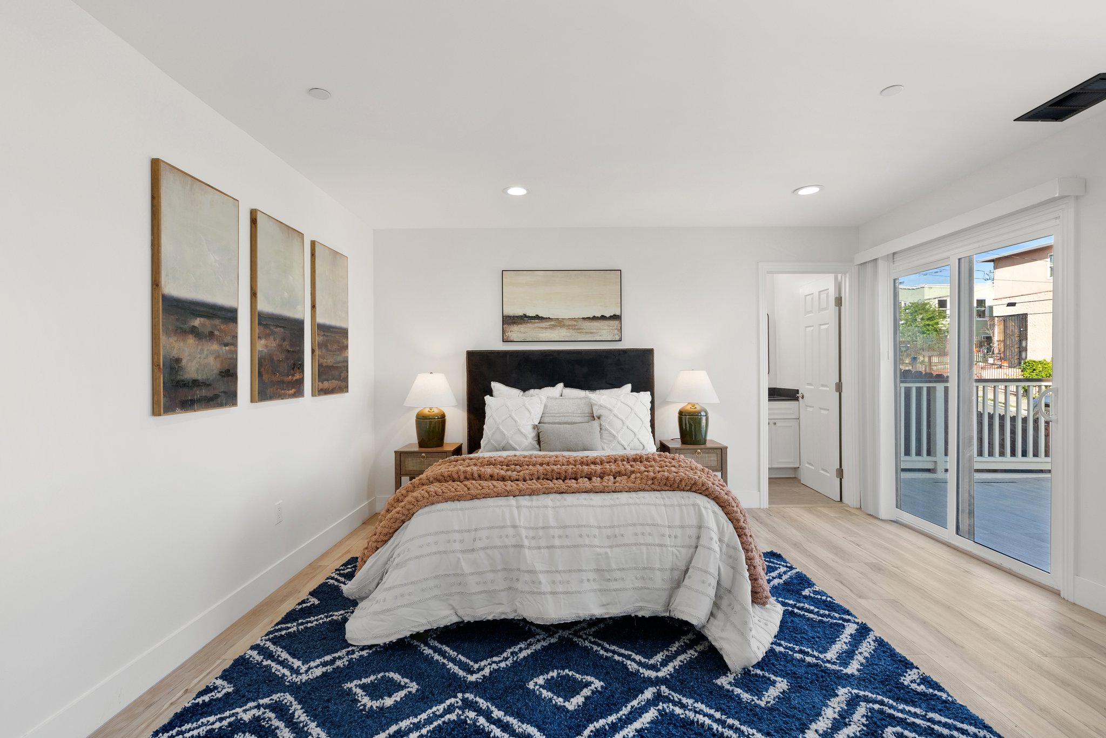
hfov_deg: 93.3
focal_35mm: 17
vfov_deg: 70.5
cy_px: 369
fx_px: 522
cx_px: 553
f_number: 8
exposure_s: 1/13
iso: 640
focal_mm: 17
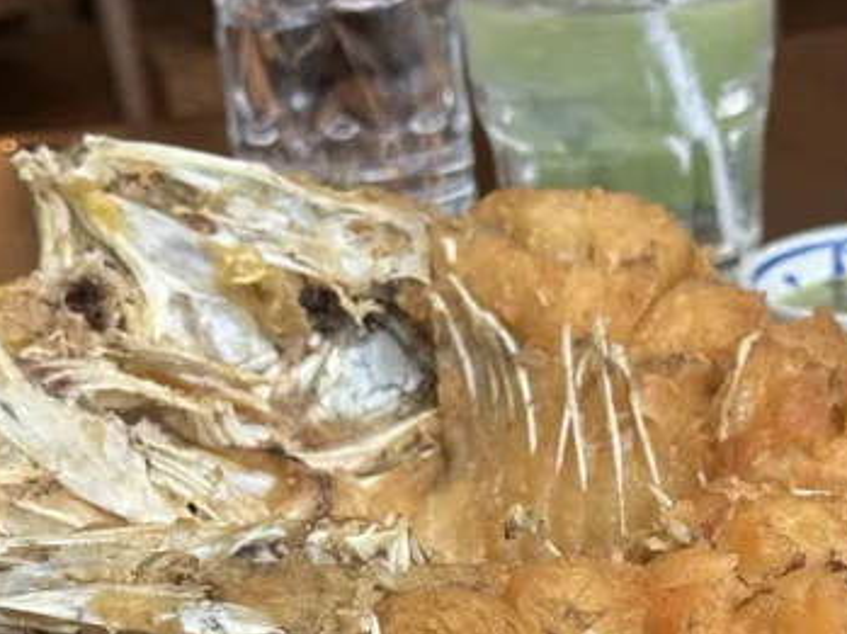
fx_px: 3446
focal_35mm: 141
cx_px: 845
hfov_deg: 13.8
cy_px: 656
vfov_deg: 10.4
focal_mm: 6.86
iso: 50
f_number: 1.78
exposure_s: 1/230
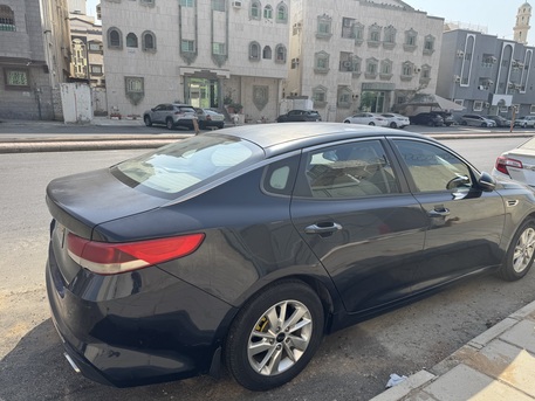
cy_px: 200
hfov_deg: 71.6
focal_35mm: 24
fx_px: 371
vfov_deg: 56.8
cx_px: 268
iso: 80
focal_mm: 6.76
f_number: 1.78
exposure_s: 1/2833
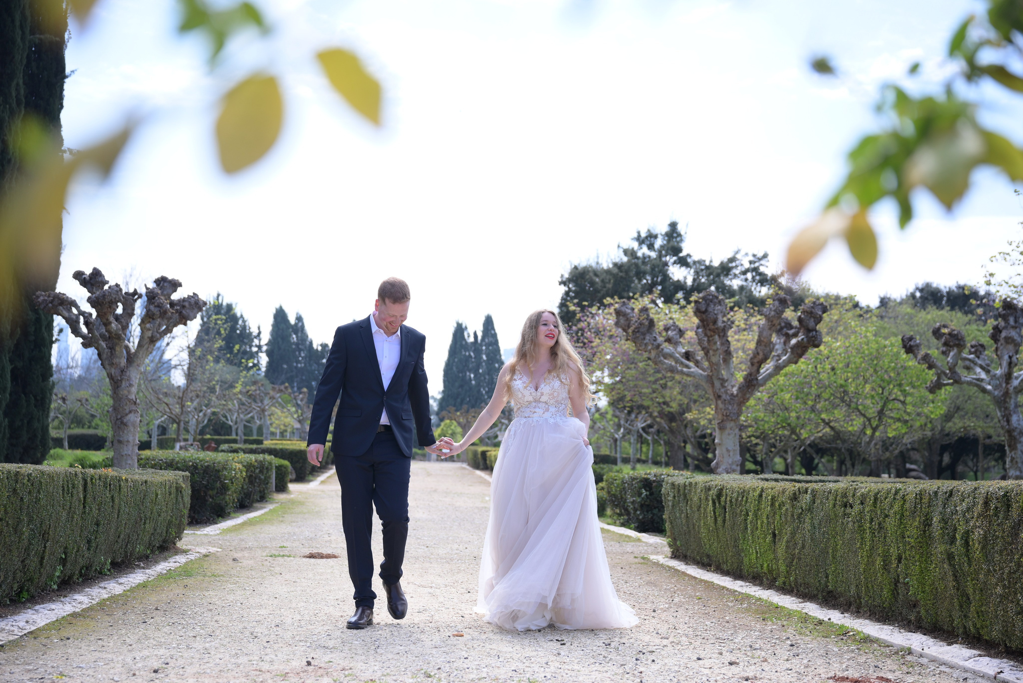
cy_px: 342
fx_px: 1251
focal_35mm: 44
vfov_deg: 30.5
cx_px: 512
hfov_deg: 44.5
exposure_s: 1/800
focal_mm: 44
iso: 125
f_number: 3.5
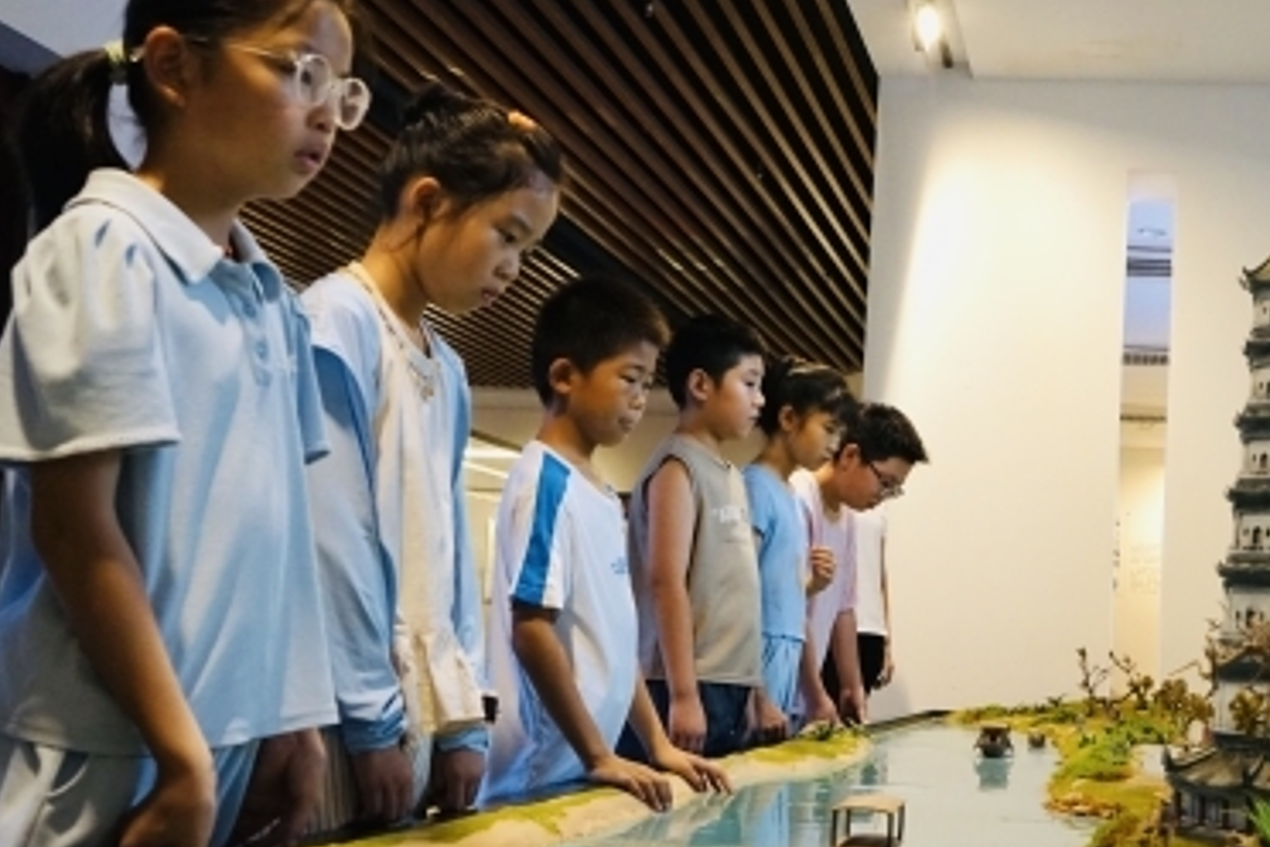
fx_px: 1764
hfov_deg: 38.3
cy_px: 464
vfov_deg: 27.0
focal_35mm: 50
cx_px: 987
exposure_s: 1/200
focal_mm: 31
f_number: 7.1
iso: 3200
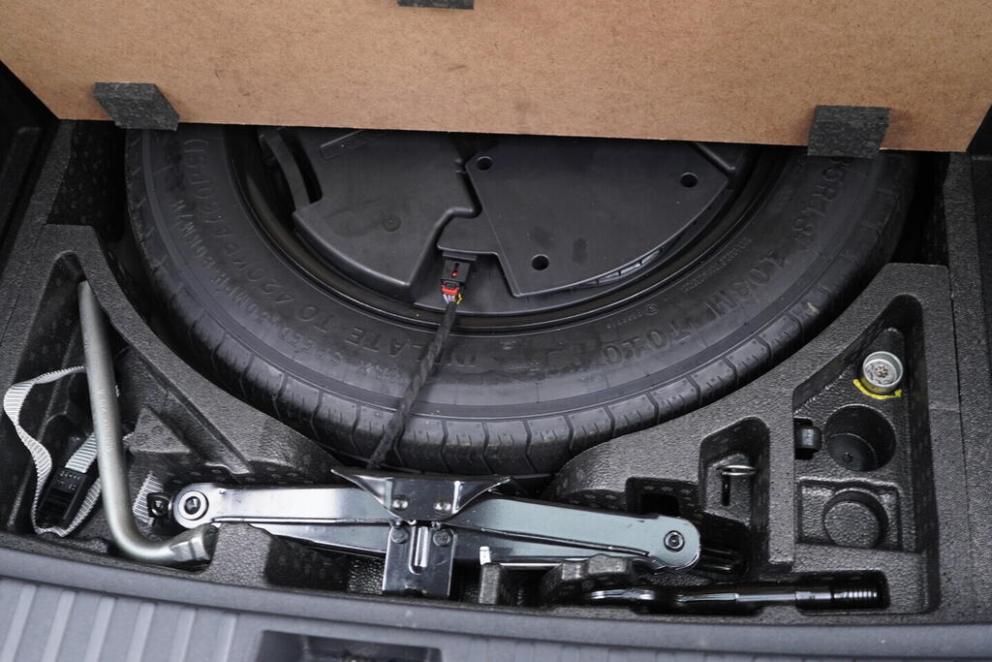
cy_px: 331
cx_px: 496
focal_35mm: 36
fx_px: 992
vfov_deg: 36.9
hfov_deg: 53.1
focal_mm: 24
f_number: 2.8
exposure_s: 1/40
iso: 800
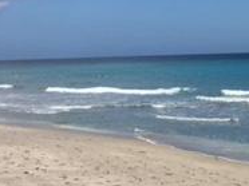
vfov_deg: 14.7
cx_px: 359
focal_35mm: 100
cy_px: 39
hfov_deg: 17.9
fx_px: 718
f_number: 2.2
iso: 32
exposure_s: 1/3968
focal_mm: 4.15
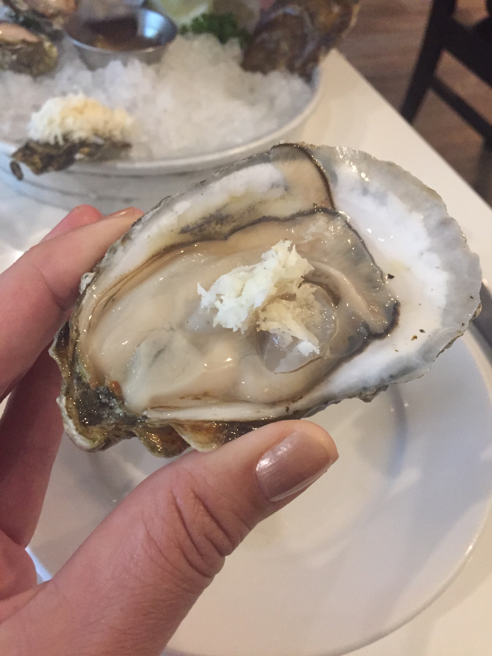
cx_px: 246
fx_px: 550
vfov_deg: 61.7
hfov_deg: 48.2
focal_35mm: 29
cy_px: 328
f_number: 2.2
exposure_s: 1/20
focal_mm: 4.15
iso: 250
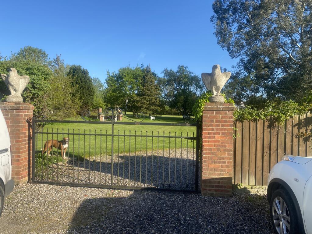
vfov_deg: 53.1
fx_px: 234
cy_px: 117
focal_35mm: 26
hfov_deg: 67.3
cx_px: 156
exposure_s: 1/1608
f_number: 1.8
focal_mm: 4.25
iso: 32
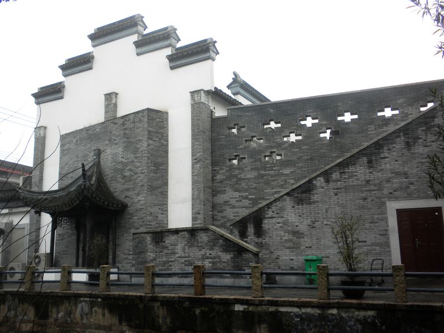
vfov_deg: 38.7
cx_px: 222
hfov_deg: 50.1
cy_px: 166
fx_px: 475
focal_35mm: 37
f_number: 3.5
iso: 64
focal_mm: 6.6
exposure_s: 1/26.5
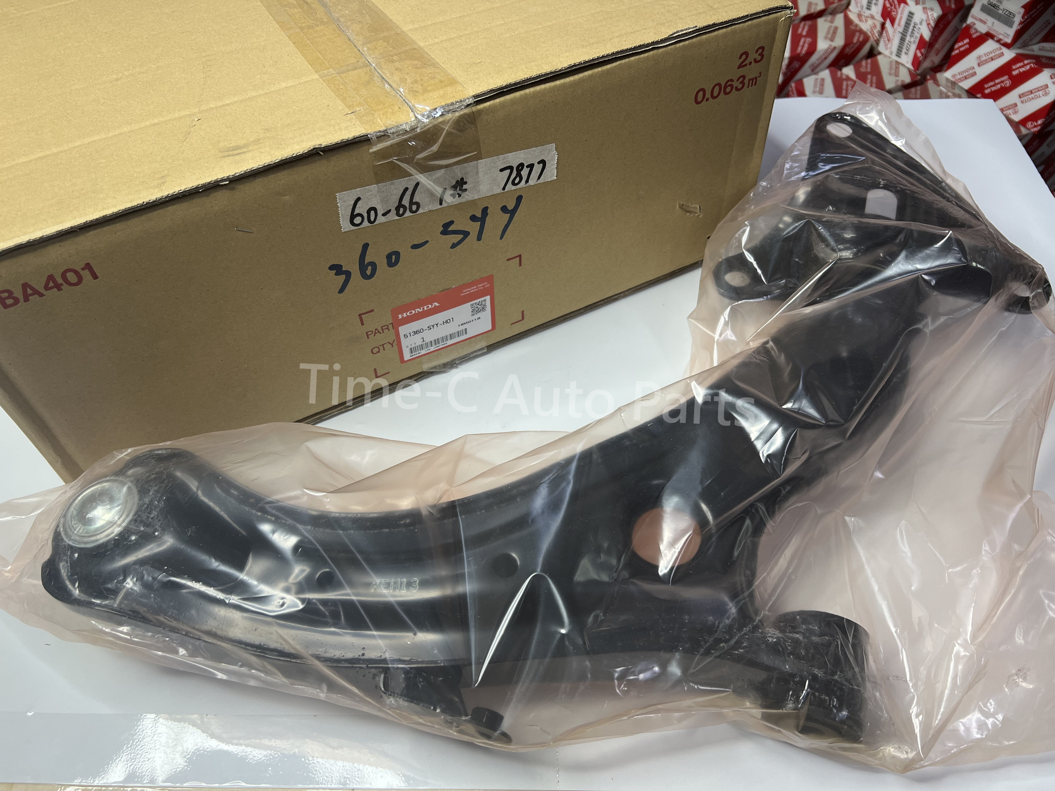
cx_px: 528
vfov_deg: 53.1
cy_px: 396
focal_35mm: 26
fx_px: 792
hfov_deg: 67.3
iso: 64
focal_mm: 5.7
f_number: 1.5
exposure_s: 1/100
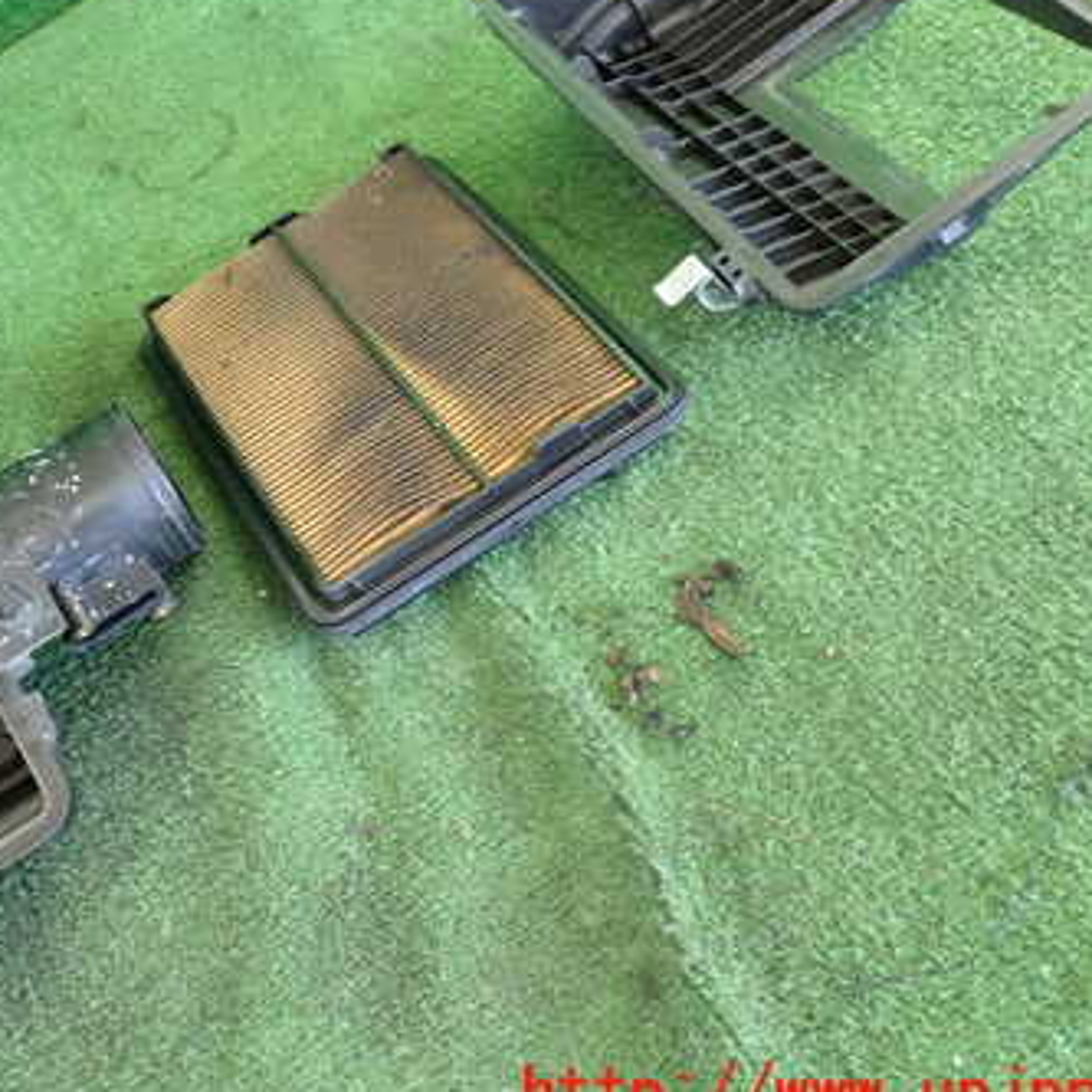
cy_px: 400
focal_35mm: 51
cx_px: 279
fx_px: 1820
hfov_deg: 32.8
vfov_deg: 33.2
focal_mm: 5.79
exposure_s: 1/125
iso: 800
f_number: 2.4
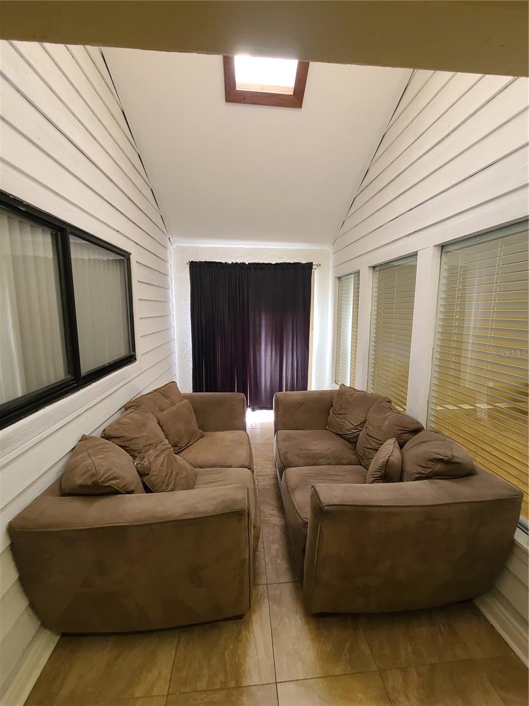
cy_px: 353
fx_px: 265
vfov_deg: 106.2
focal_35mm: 13
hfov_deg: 89.9
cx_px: 264
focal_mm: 2.2
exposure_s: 1/40
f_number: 2.2
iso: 320
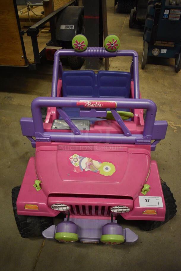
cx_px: 90
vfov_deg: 67.3
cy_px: 136
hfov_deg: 48.0
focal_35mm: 27
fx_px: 203
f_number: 3.5
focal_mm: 18
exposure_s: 1/125
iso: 2500
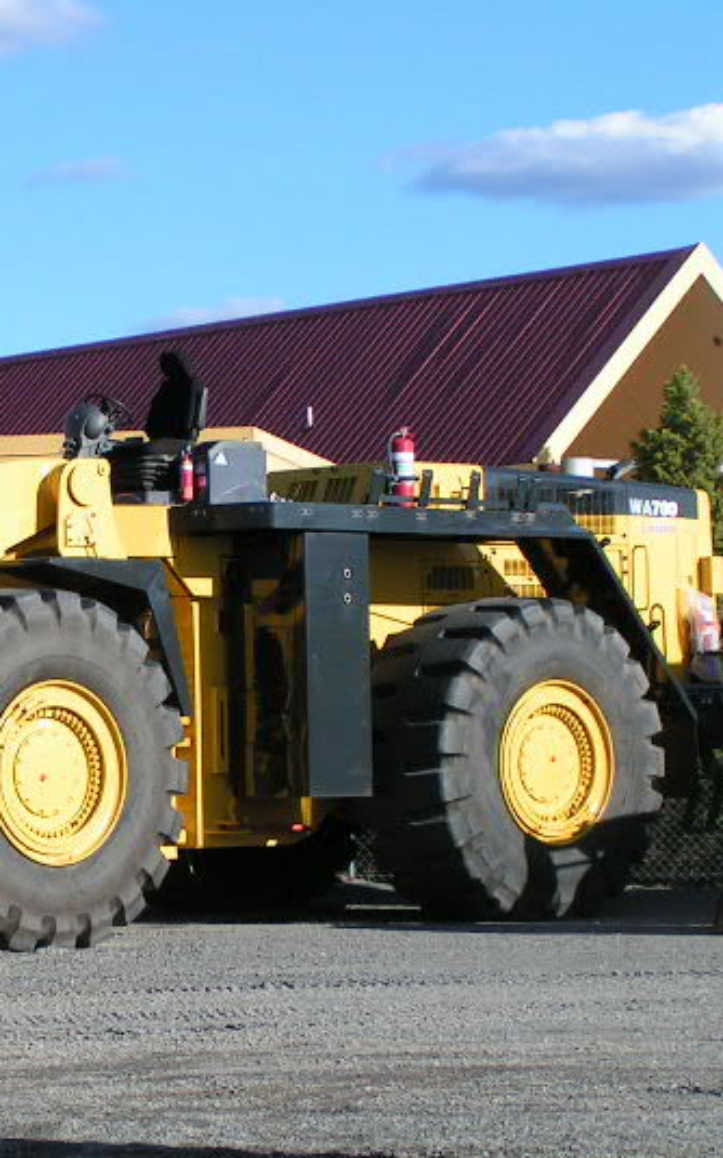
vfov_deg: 16.1
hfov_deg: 10.0
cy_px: 632
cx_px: 32
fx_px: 4102
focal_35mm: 130
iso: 50
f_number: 5
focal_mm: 12.6
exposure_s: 1/500
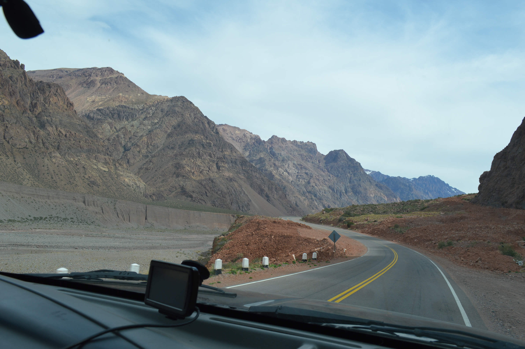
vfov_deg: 47.8
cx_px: 262
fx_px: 393
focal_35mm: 27
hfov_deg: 67.4
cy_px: 174
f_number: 8
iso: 100
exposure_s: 1/250
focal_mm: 18
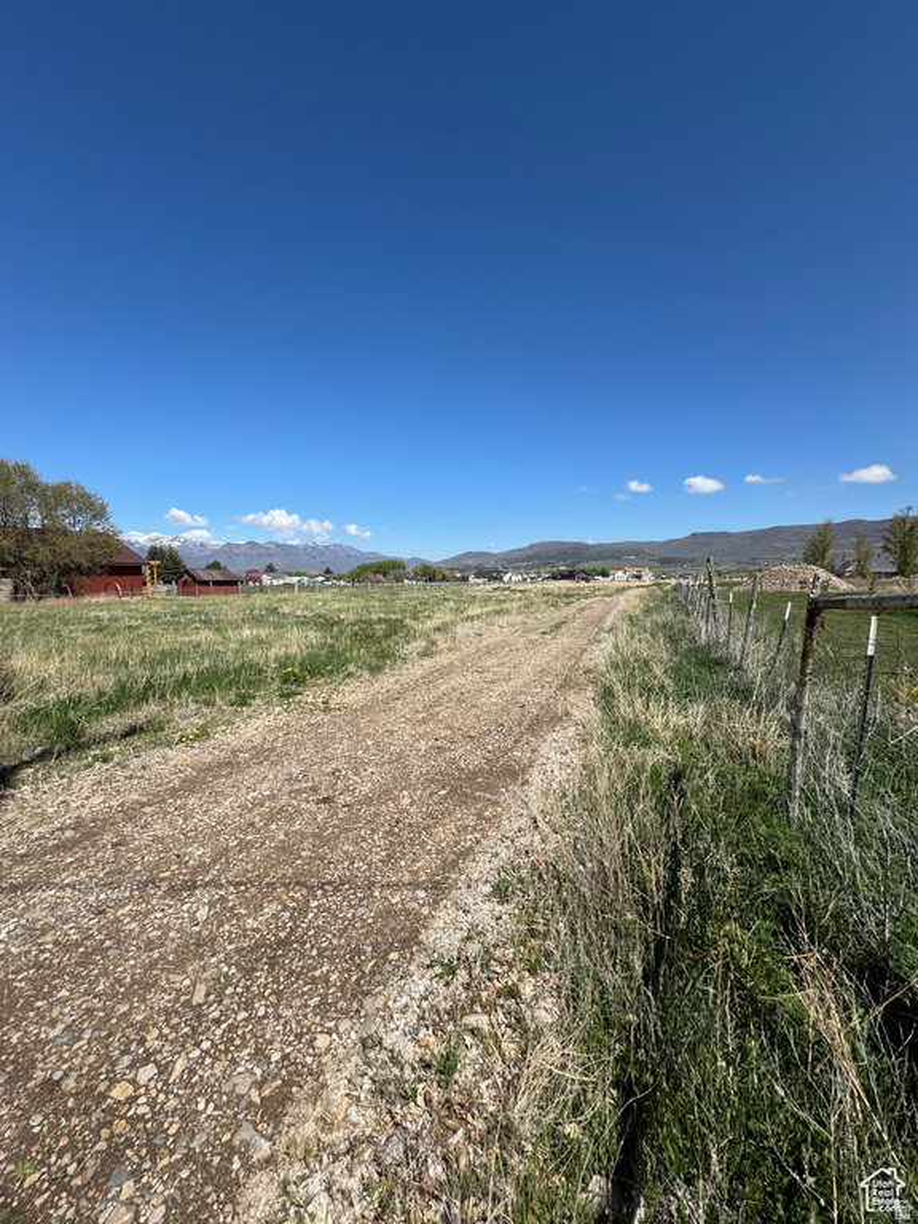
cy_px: 612
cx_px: 459
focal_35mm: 14
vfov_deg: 102.1
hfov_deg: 85.7
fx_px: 495
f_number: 2.2
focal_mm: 2.22
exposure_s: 1/2342
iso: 40
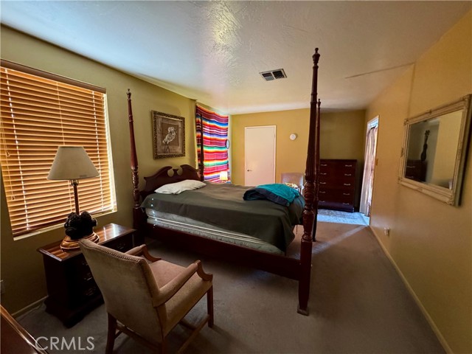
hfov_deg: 102.1
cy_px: 177
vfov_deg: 85.7
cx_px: 236
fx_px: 191
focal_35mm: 14
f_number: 2.2
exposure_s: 1/60
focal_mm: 2.22
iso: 1250
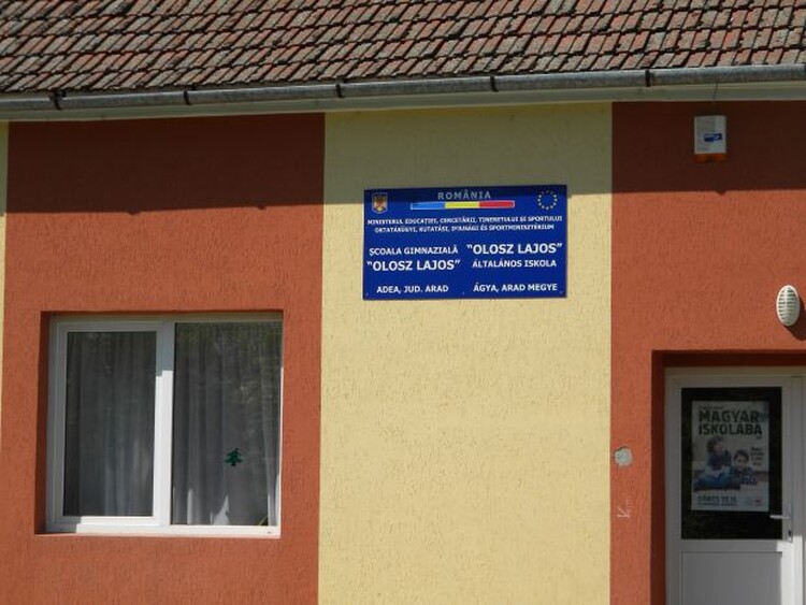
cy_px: 302
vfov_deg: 14.1
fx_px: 2446
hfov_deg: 18.7
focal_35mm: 105
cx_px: 403
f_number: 9.4
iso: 80
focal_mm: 19
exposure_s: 1/235
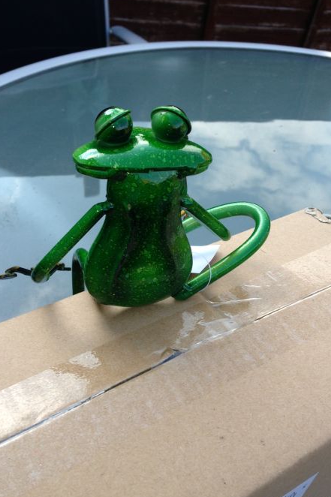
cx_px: 154
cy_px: 231
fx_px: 524
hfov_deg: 35.0
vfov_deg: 50.7
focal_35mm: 38
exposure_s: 1/342
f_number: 2.4
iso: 50
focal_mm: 4.13
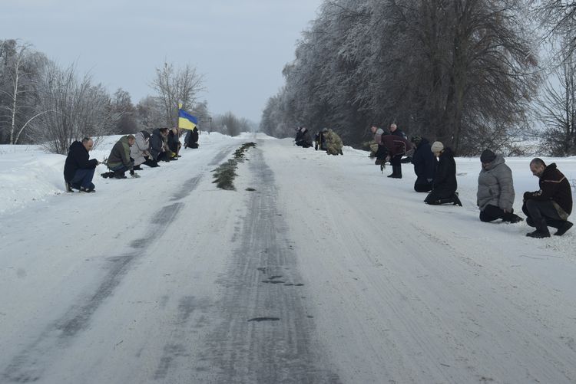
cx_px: 288
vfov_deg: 16.6
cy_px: 192
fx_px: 1321
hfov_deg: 24.6
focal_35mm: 82
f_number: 9
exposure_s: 1/320
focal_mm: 55
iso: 200
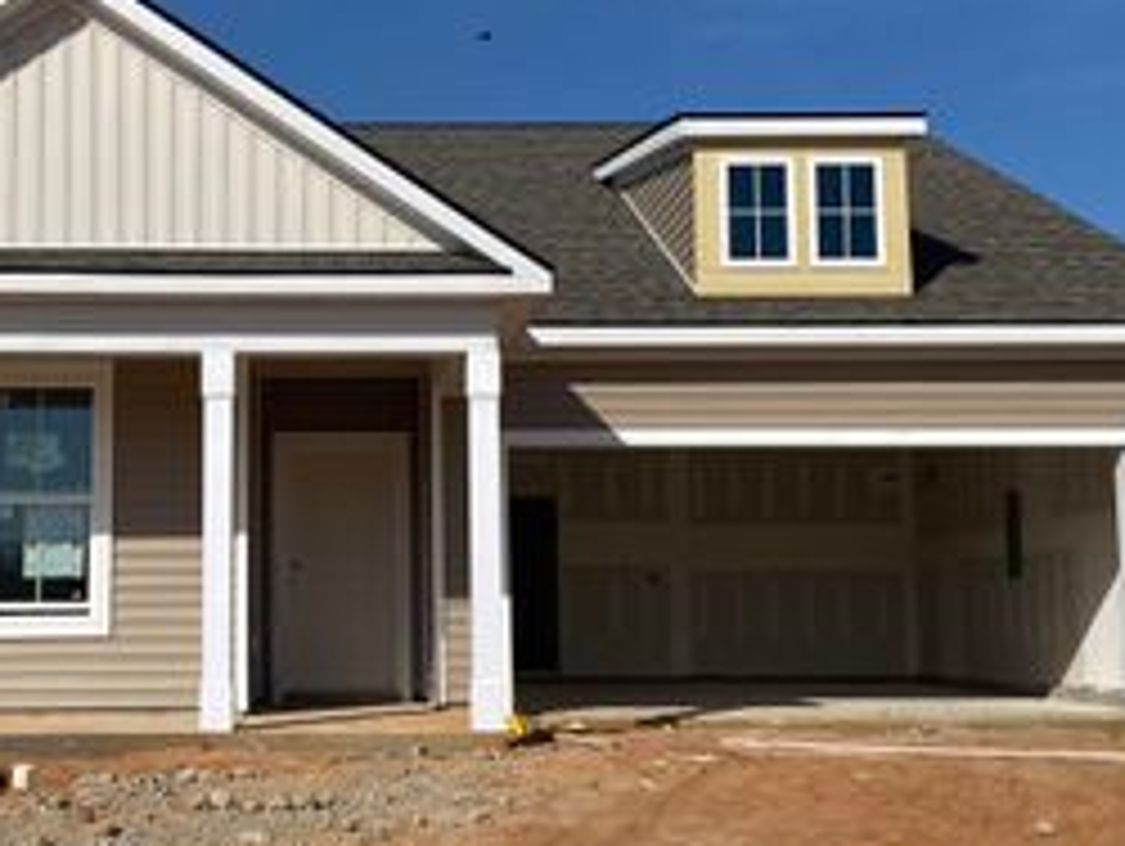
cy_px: 461
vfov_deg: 28.1
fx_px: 1692
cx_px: 356
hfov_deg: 36.3
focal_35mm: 52
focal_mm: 4.25
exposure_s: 1/6757
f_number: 1.8
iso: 32
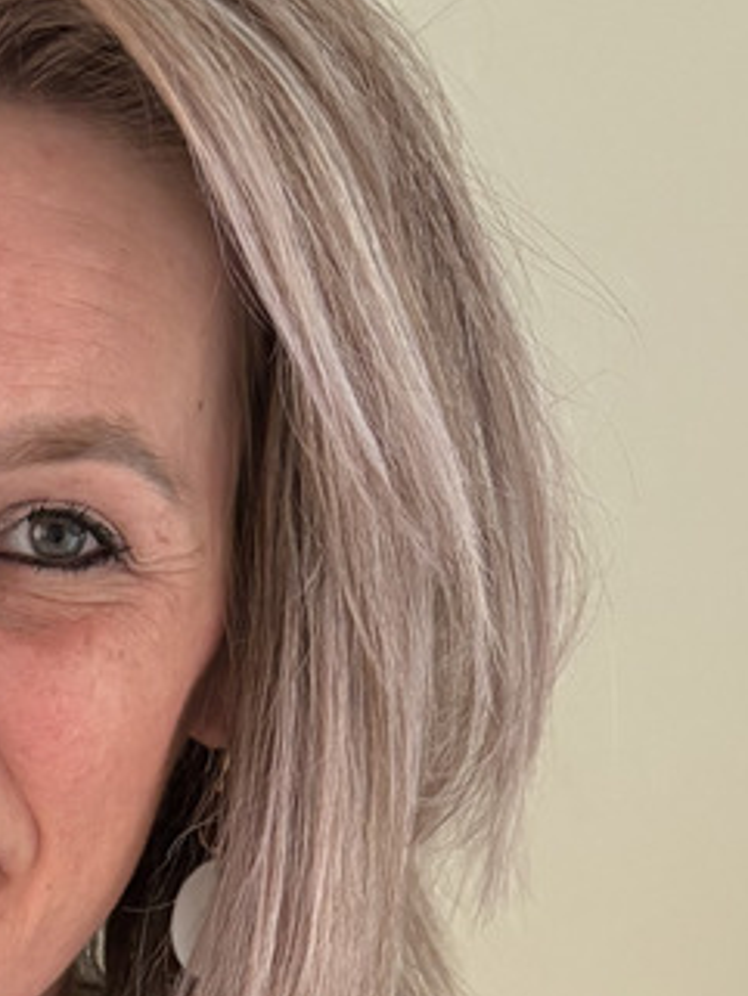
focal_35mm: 108
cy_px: 1894
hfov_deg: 13.4
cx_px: -106
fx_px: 3110
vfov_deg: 15.2
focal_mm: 5.96
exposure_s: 1/60
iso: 200
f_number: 1.6
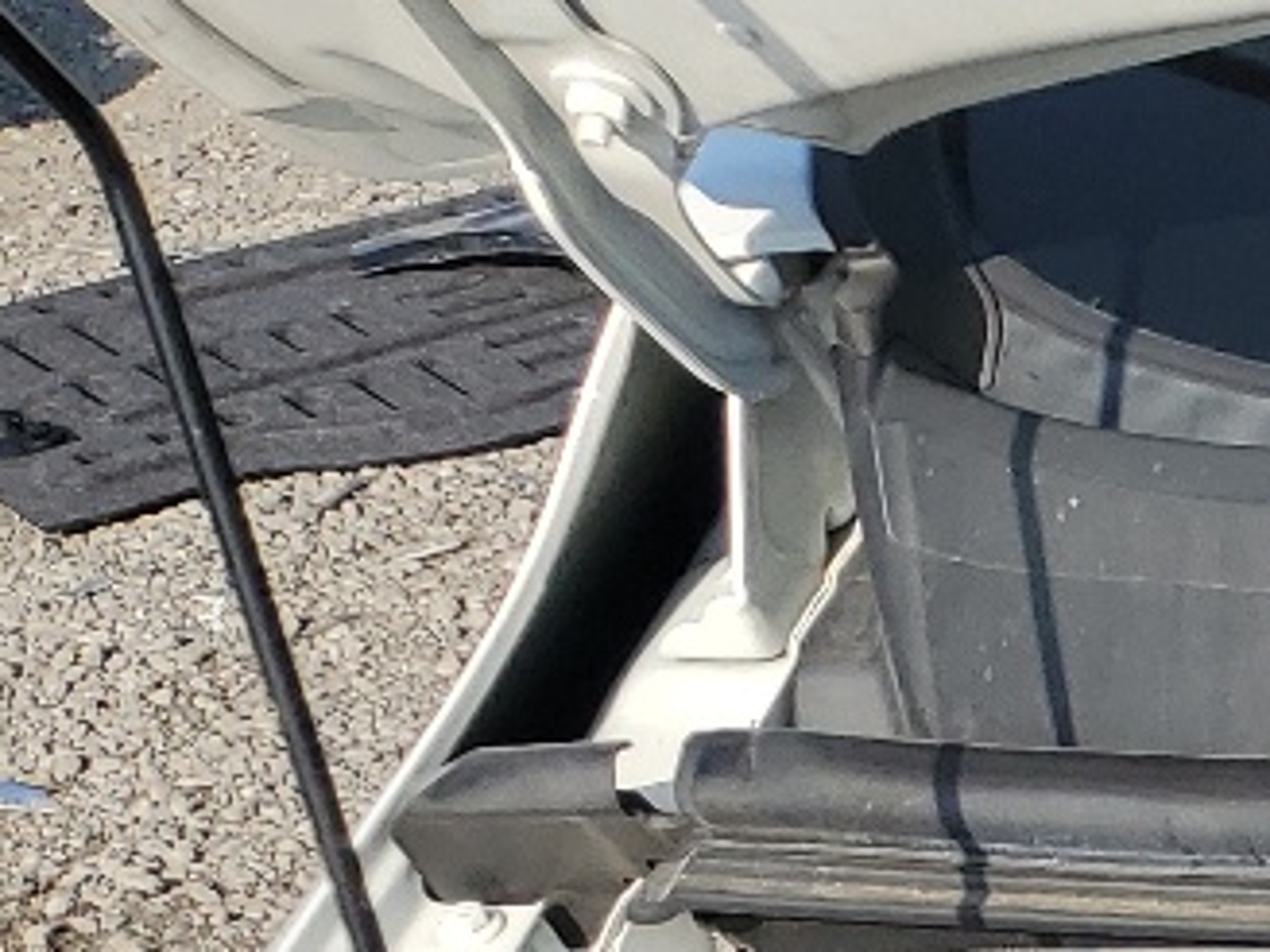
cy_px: 1885
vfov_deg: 10.7
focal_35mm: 127
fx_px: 4659
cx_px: 3063
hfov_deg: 12.3
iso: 50
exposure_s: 1/2500
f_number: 1.5
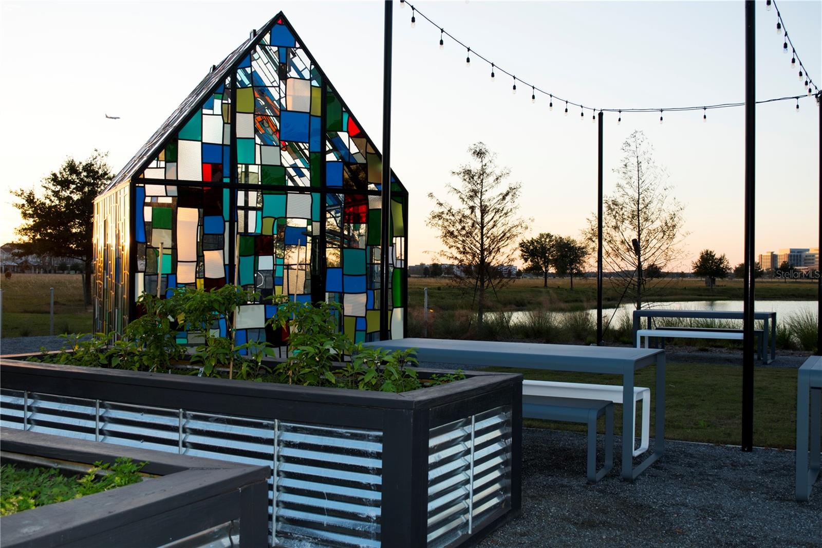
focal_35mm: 39
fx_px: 890
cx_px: 411
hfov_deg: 49.6
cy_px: 274
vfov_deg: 34.2
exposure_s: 1/125
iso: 100
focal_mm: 26
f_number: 5.6
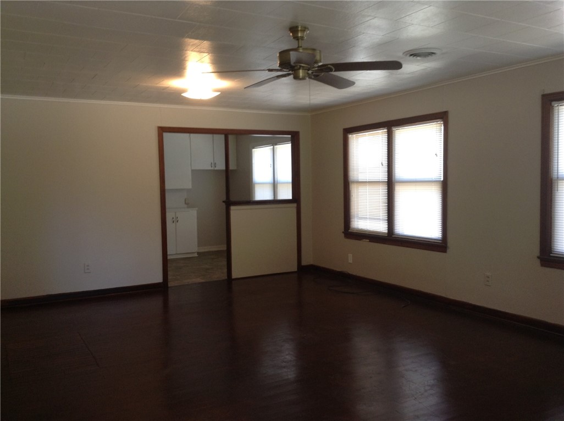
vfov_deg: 42.8
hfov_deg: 55.4
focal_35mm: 33
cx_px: 282
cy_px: 210
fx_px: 537
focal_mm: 3.3
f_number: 2.4
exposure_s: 1/24
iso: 40
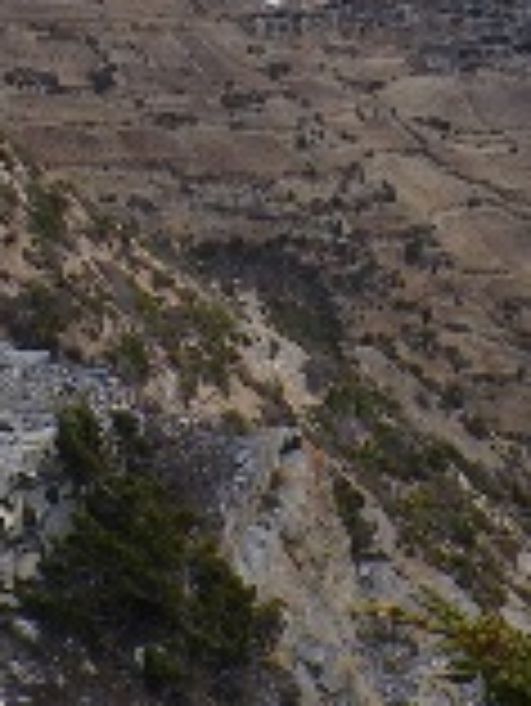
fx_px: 2328
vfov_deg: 16.9
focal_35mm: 114
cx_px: 324
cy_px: 18
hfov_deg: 13.0
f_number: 4.2
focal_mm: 5
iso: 50
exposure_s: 1/500
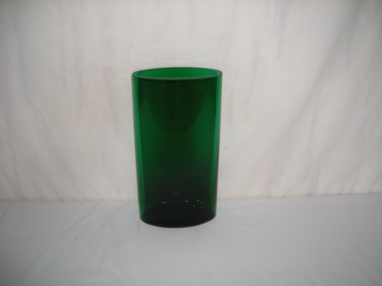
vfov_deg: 40.7
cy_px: 143
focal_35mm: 35
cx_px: 191
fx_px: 386
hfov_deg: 52.6
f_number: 2.8
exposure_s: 1/49
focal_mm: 5.7
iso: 50
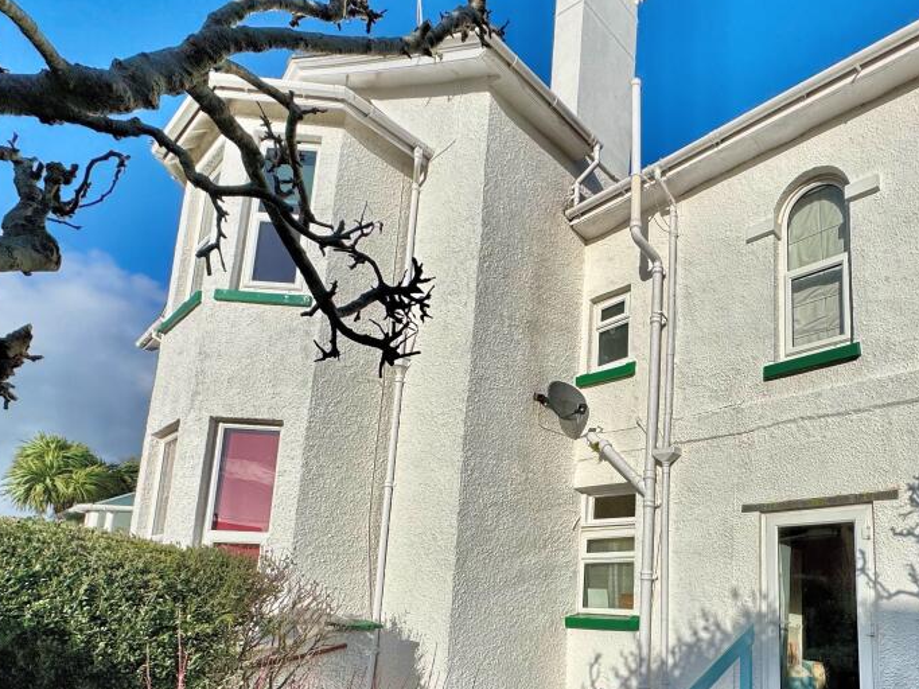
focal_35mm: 21
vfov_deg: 62.3
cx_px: 583
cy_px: 440
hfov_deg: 77.4
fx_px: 557
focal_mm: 2.22
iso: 32
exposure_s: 1/5650
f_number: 2.2
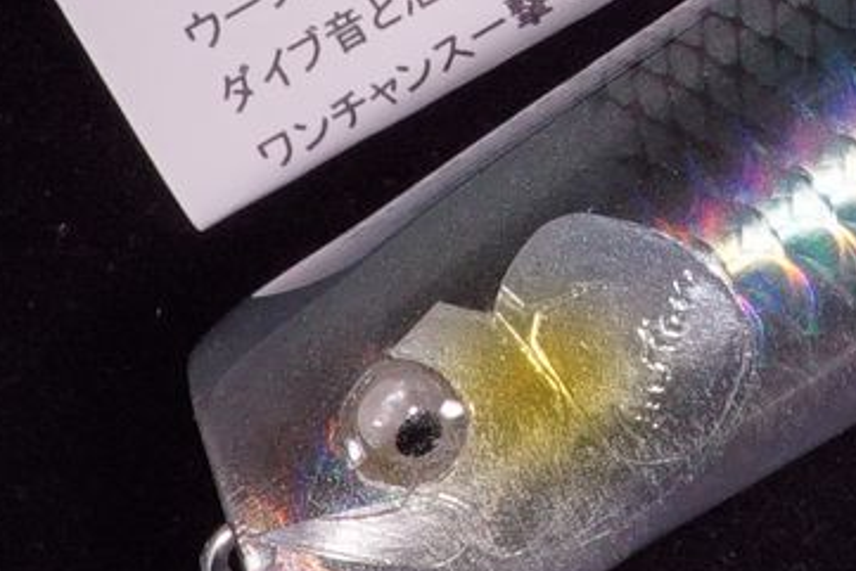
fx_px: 4448
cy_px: -226
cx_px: 1382
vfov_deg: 7.3
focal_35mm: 187
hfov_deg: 10.5
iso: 1600
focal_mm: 30
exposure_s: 1/80
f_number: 16
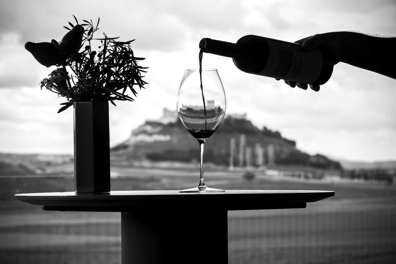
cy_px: 132
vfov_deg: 10.8
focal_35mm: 128
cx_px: 198
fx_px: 1402
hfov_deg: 16.1
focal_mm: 85
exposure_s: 1/160
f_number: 9
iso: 200
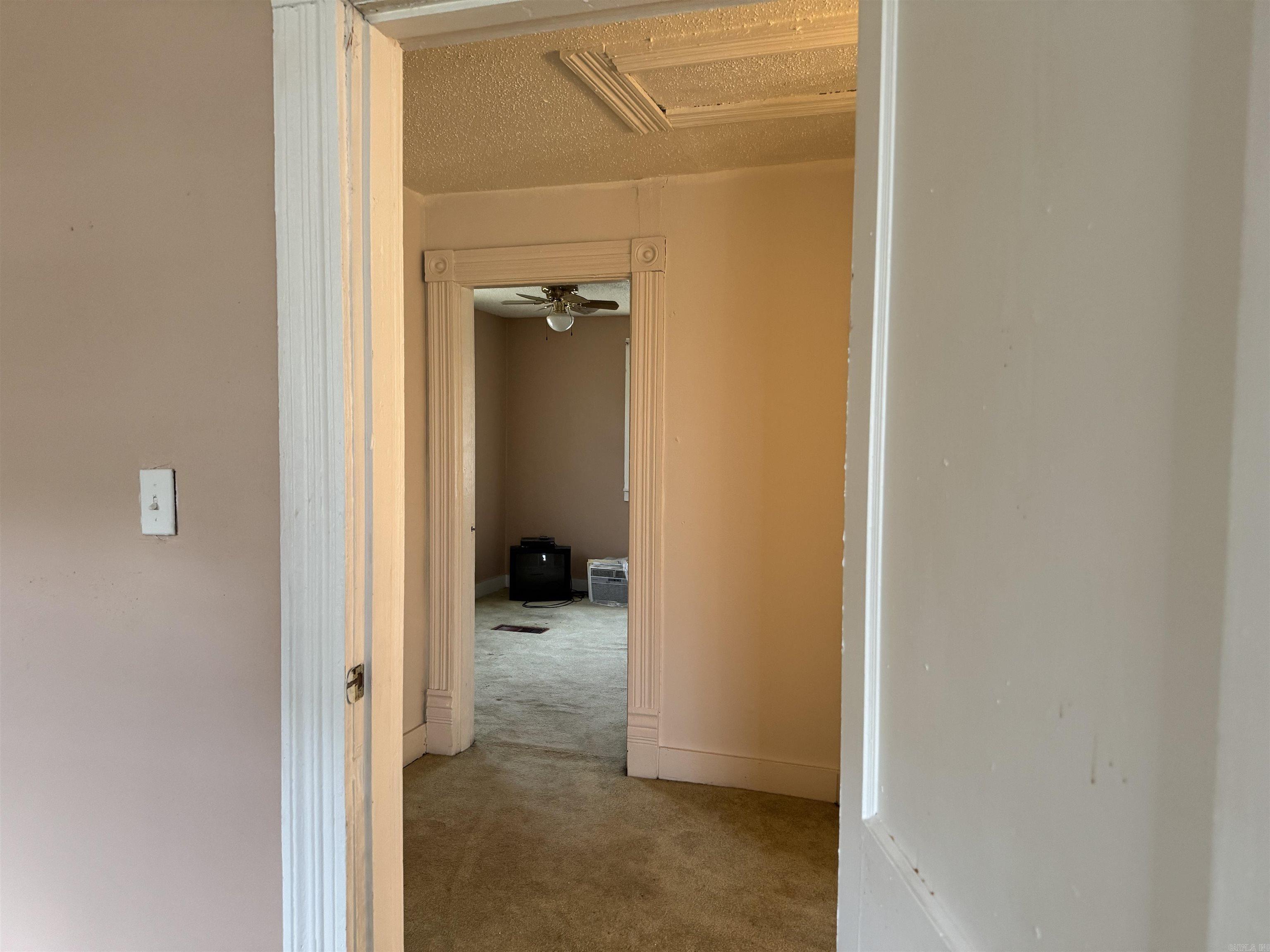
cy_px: 476
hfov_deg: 71.6
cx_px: 635
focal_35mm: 24
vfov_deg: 56.8
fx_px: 881
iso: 320
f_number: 1.78
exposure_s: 1/60
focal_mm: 6.76
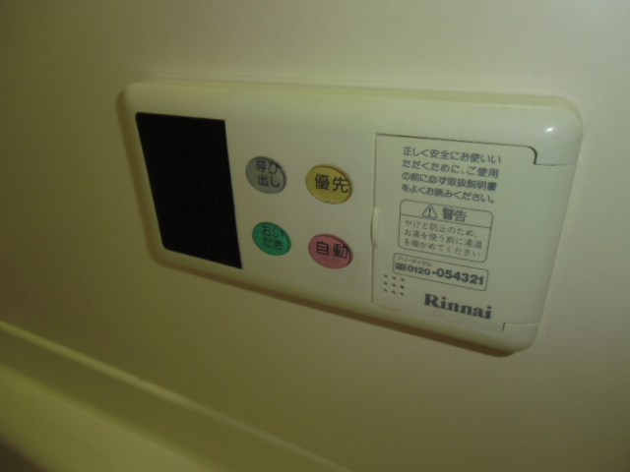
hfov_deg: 71.6
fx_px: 437
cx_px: 315
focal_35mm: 24
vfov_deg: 56.8
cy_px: 236
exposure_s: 1/15
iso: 64
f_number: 3
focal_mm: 4.24
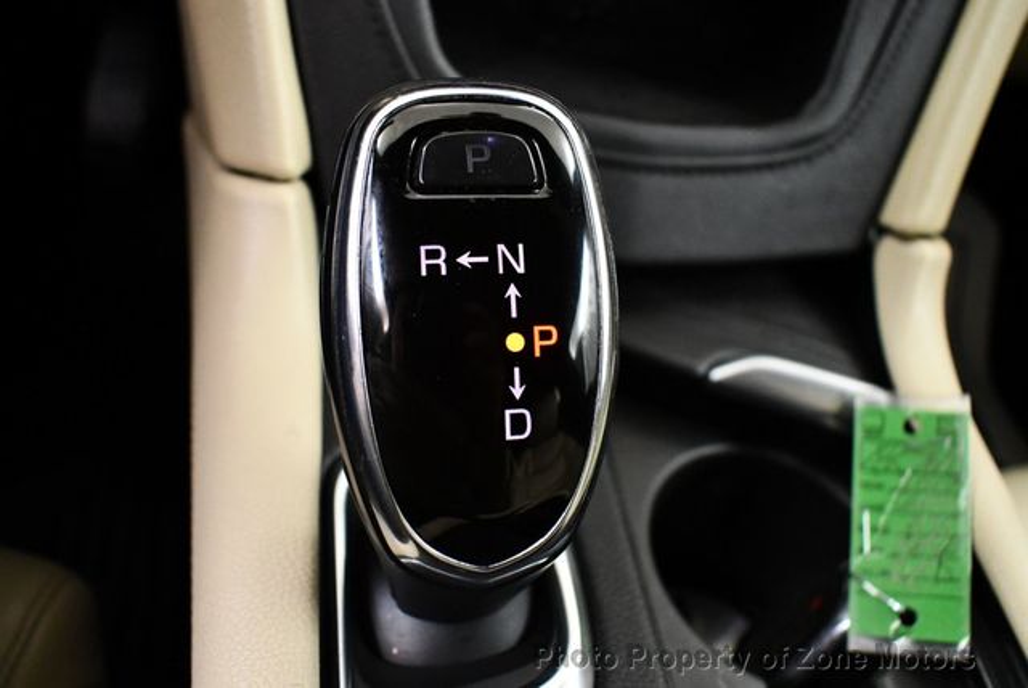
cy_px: 344
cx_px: 514
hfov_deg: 53.1
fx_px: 1029
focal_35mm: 36
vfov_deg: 36.9
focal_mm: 18
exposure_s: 1/100
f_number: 3.5
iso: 3200
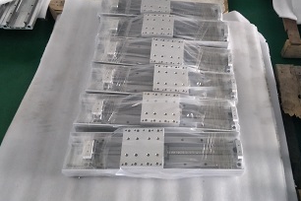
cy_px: 89
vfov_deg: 46.3
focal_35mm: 28
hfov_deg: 65.3
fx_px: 234
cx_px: 169
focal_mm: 3.79
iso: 538
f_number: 1.7
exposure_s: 1/14
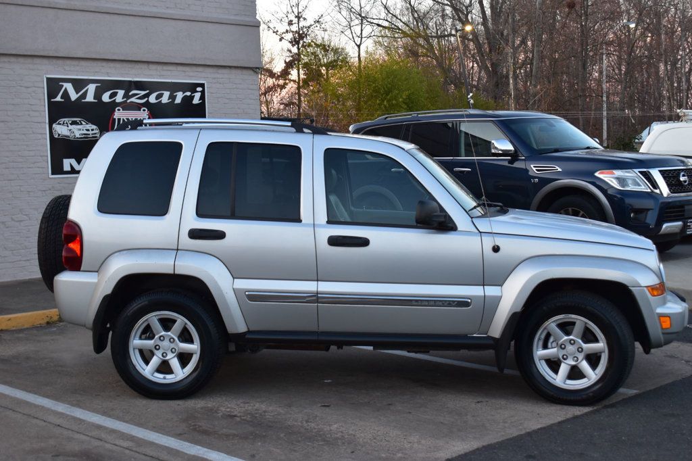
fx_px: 1009
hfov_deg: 37.9
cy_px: 230
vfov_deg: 25.7
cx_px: 346
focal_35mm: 52
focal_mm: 35
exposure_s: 1/20
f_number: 6.3
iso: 400
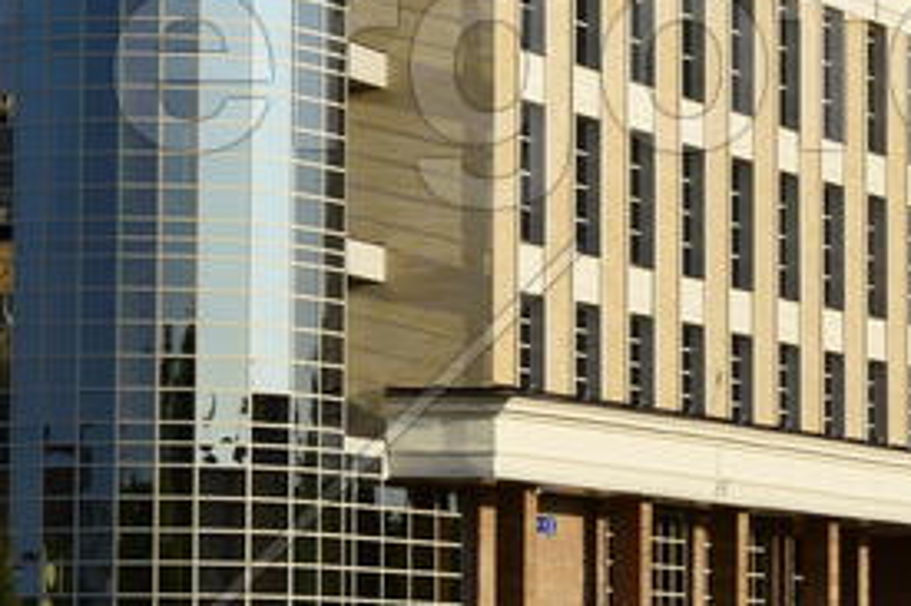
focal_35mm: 228
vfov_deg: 6.0
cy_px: 70
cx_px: 752
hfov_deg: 9.0
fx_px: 5766
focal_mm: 48
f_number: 11
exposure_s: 1/160
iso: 100
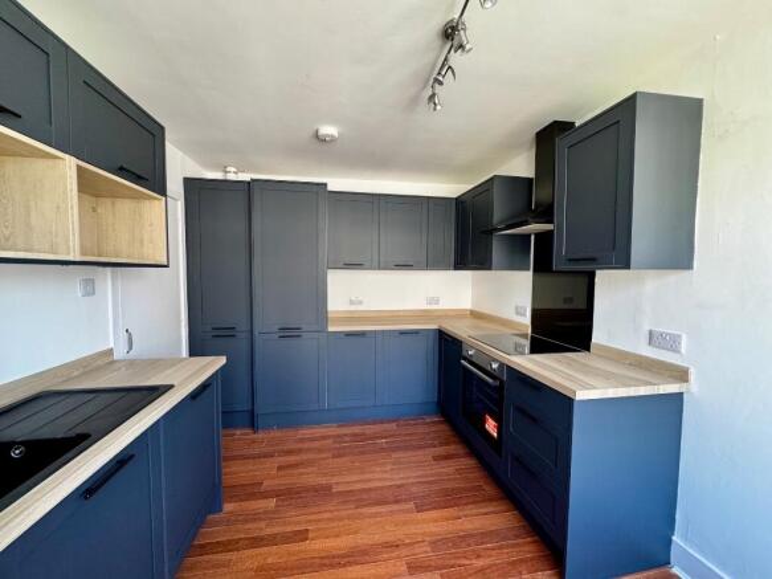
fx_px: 312
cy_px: 290
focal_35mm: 14
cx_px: 386
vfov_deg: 85.7
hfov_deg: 102.1
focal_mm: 2.22
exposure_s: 1/99
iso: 250
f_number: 2.2
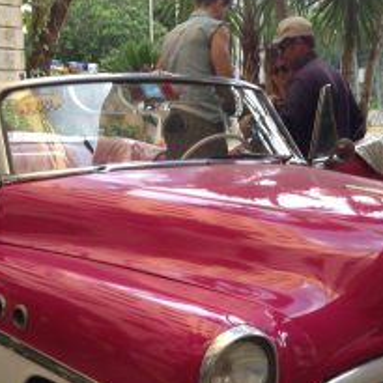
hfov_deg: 22.9
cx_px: 262
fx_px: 939
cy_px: 277
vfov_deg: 22.9
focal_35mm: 75
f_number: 2.4
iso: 64
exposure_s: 1/60
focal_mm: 4.28
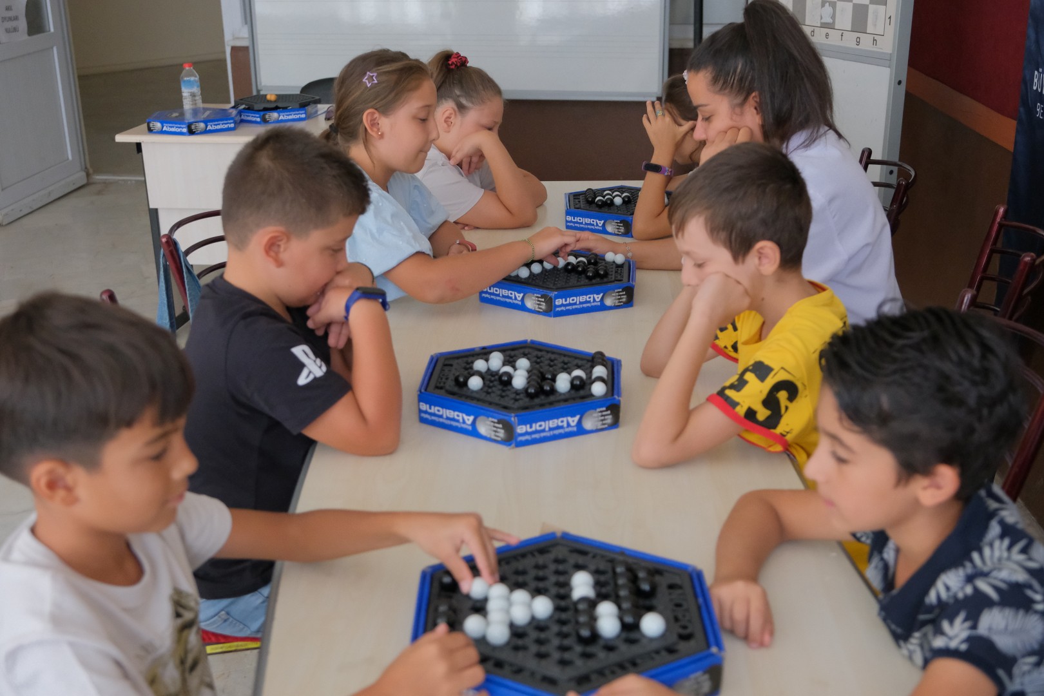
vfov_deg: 31.9
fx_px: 1218
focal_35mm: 42
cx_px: 522
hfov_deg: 46.4
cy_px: 348
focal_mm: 28.3
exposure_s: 1/750
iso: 5000
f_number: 3.2
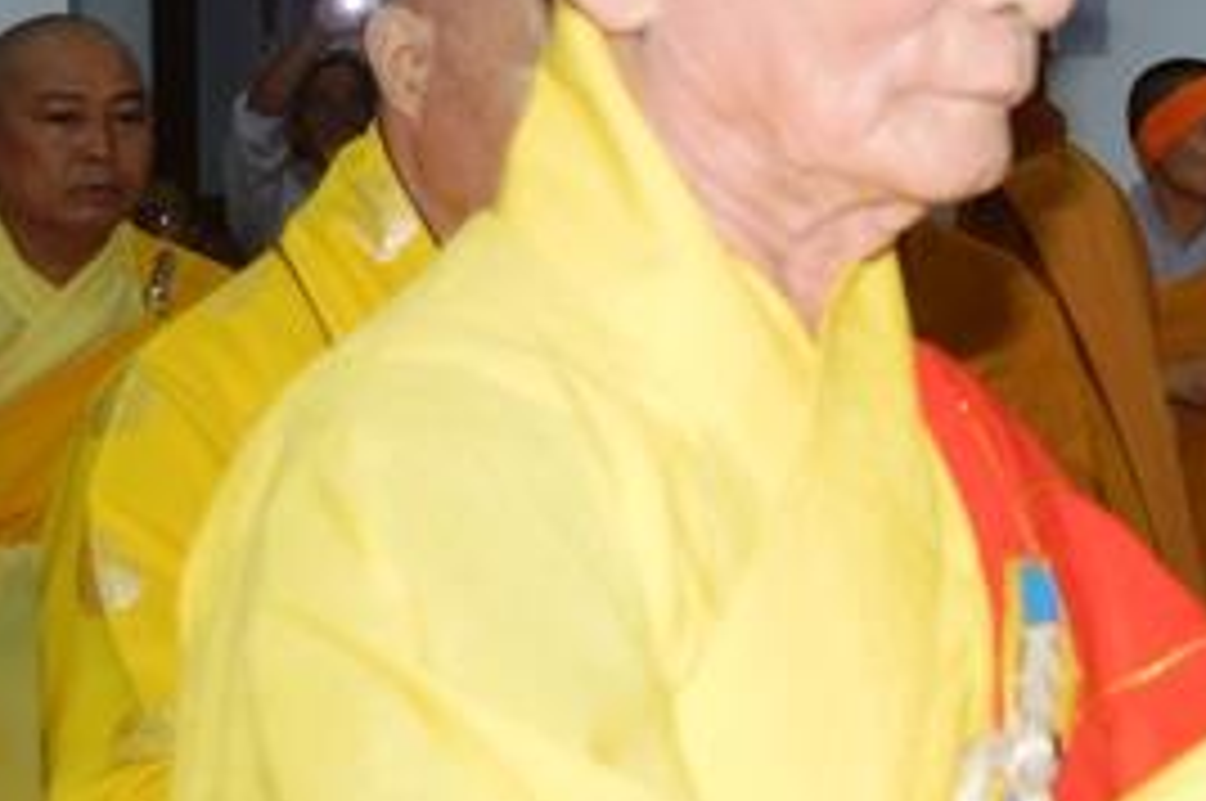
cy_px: 140
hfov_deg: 22.7
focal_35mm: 86
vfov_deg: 15.7
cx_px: 1220
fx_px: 2877
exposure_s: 1/60
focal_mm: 24
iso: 560
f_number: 4
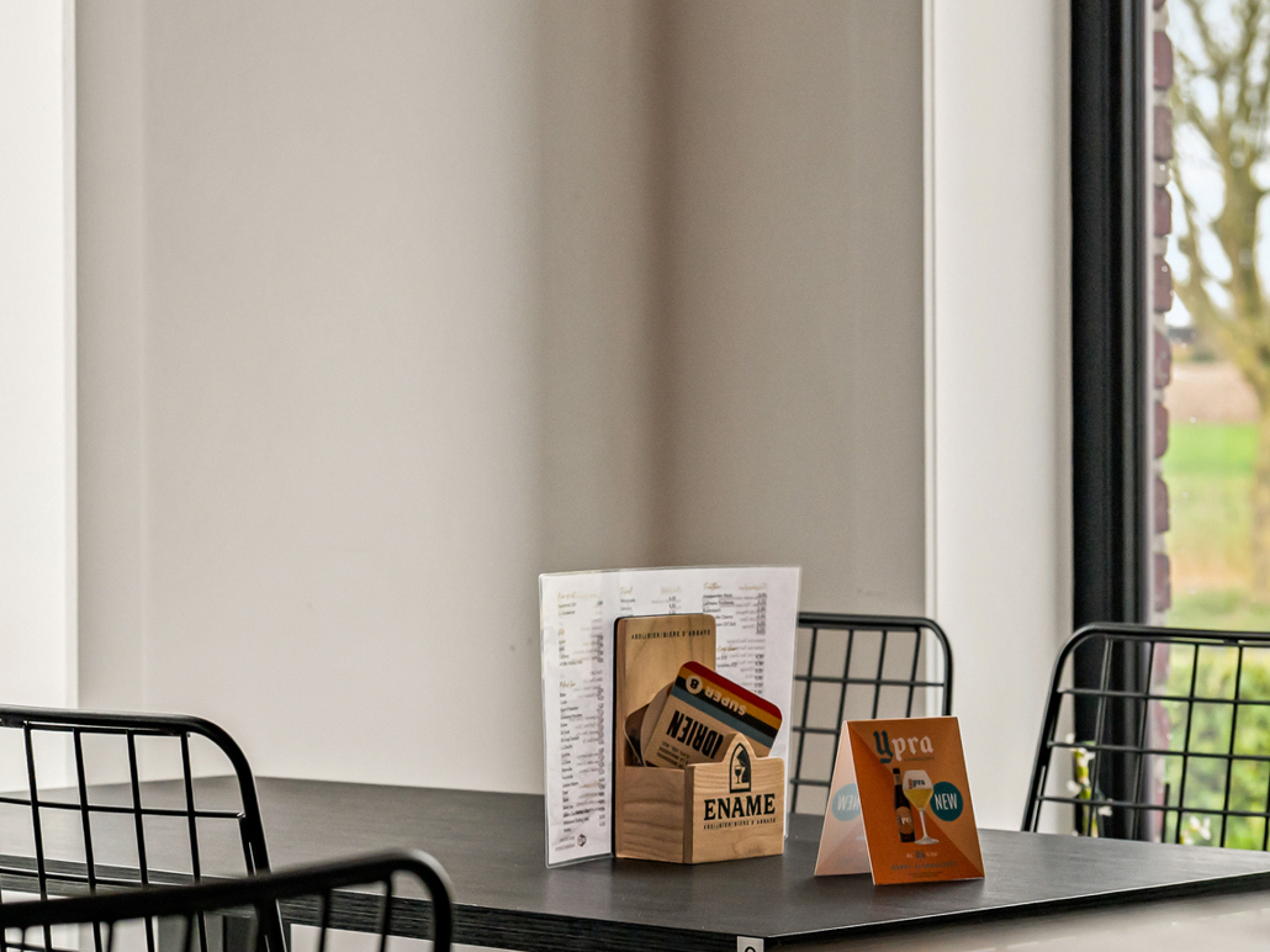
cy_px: 428
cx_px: 338
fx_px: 4438
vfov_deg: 12.2
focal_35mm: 121
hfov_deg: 16.2
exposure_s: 1/400
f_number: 5
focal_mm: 60
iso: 250
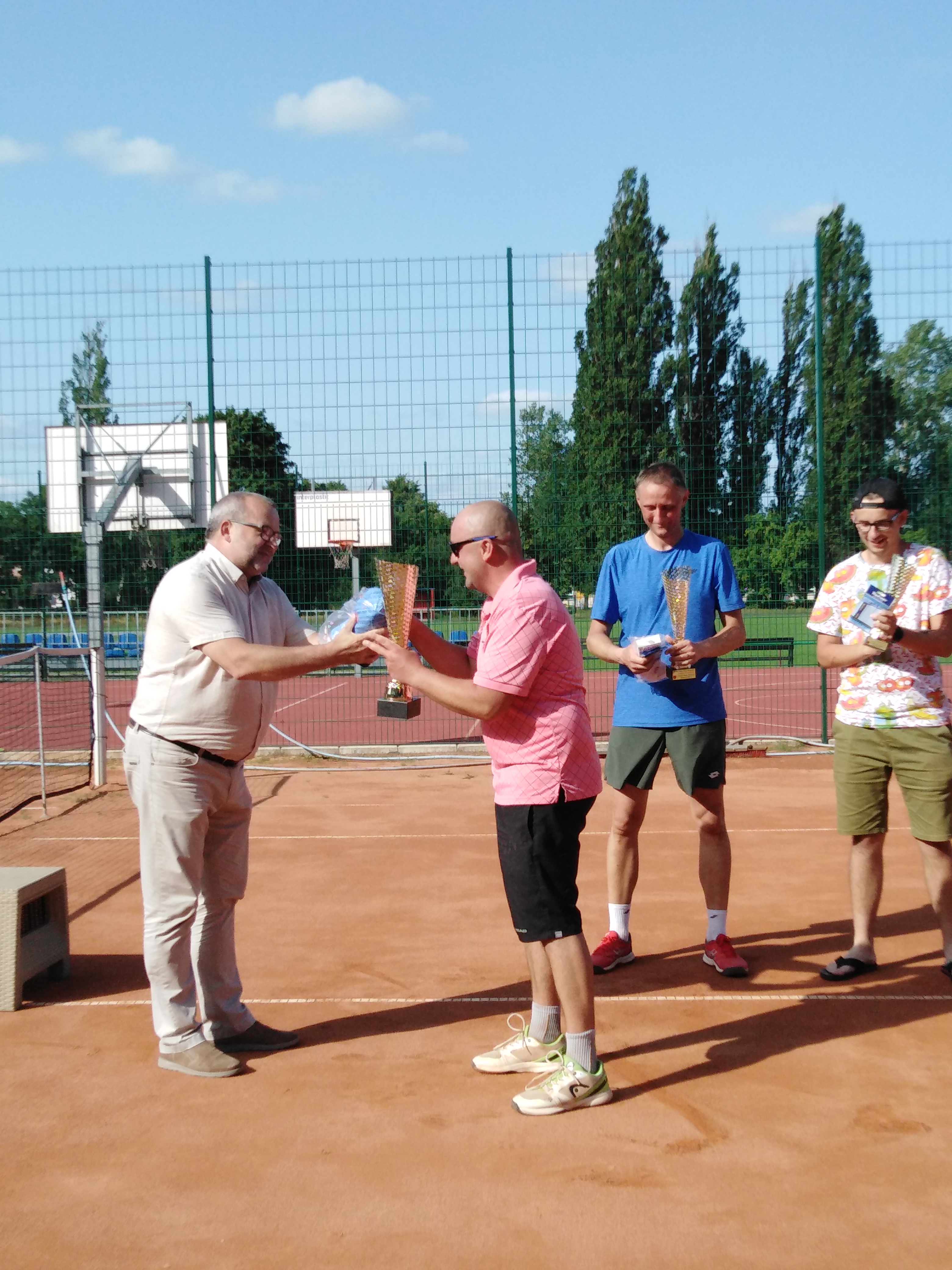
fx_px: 917
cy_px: 635
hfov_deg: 54.9
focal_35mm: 25
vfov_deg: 69.4
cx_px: 476
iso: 100
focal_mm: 3.37
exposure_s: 1/1178
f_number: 2.2
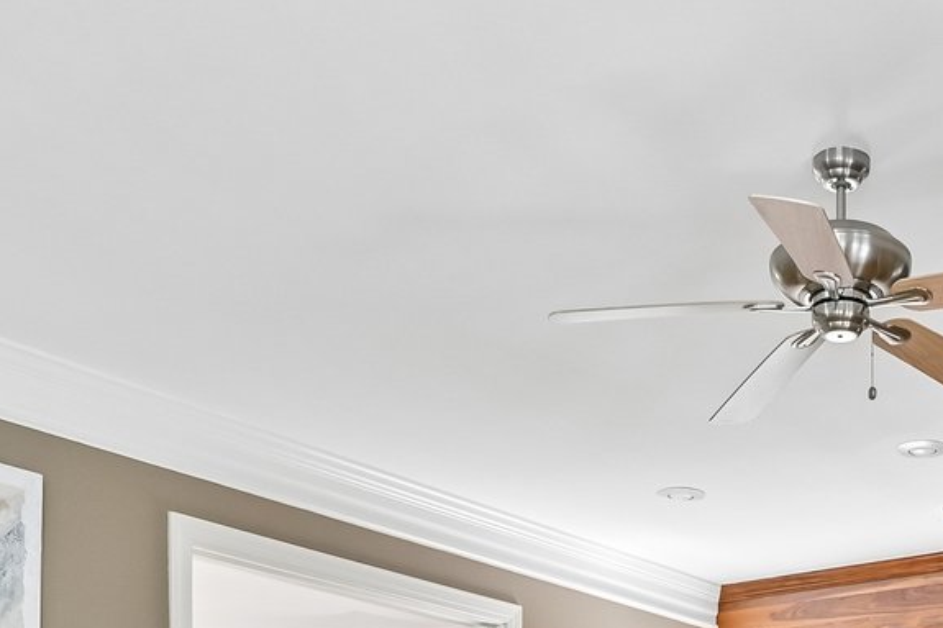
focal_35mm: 59
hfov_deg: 32.7
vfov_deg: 19.9
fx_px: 1539
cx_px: 812
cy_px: 945
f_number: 8
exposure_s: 1/10
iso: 400
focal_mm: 16.5
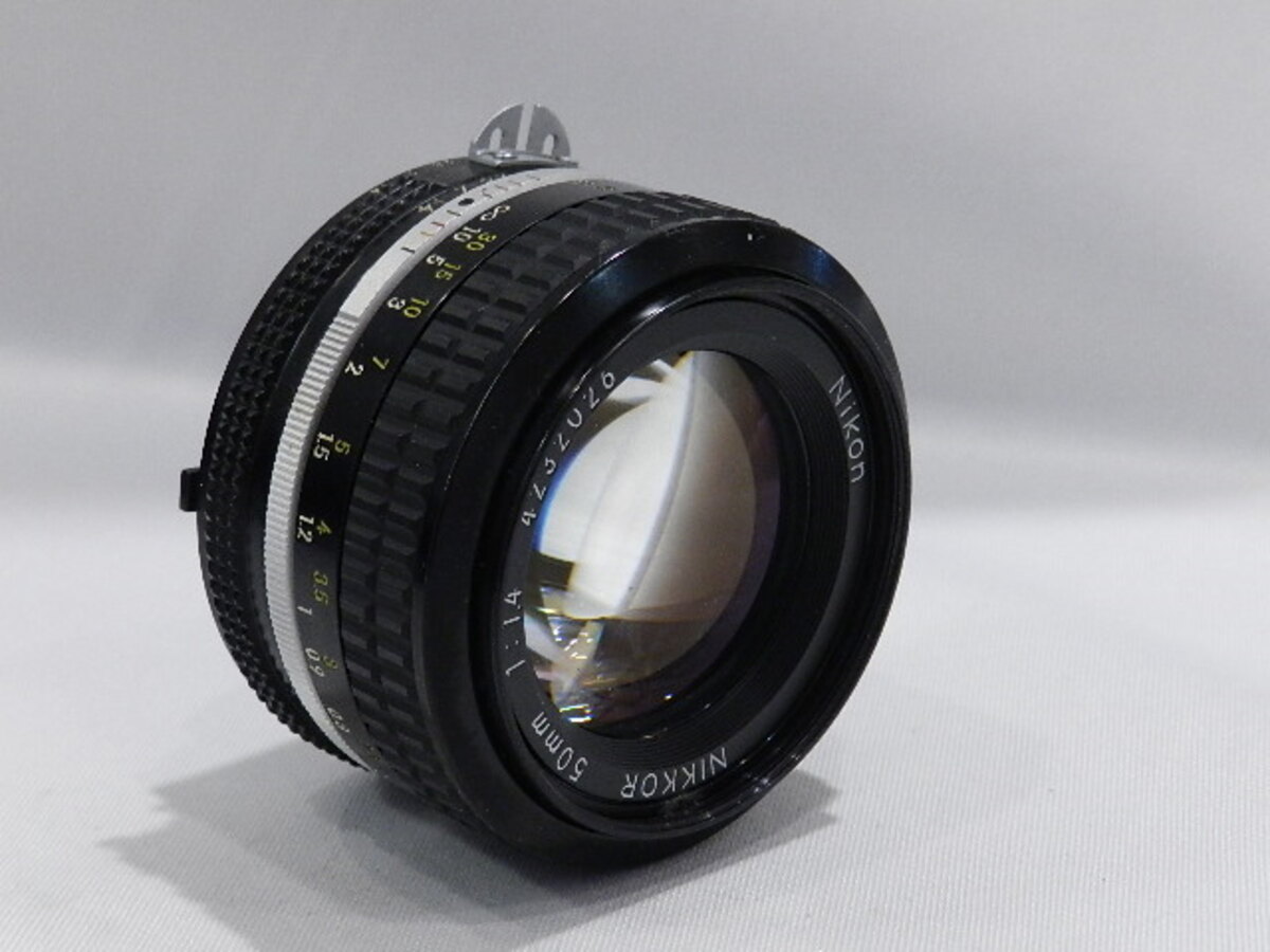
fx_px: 3082
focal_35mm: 84
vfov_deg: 17.6
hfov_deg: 23.3
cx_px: 635
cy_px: 476
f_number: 4.4
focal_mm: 14.9
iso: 800
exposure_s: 1/60
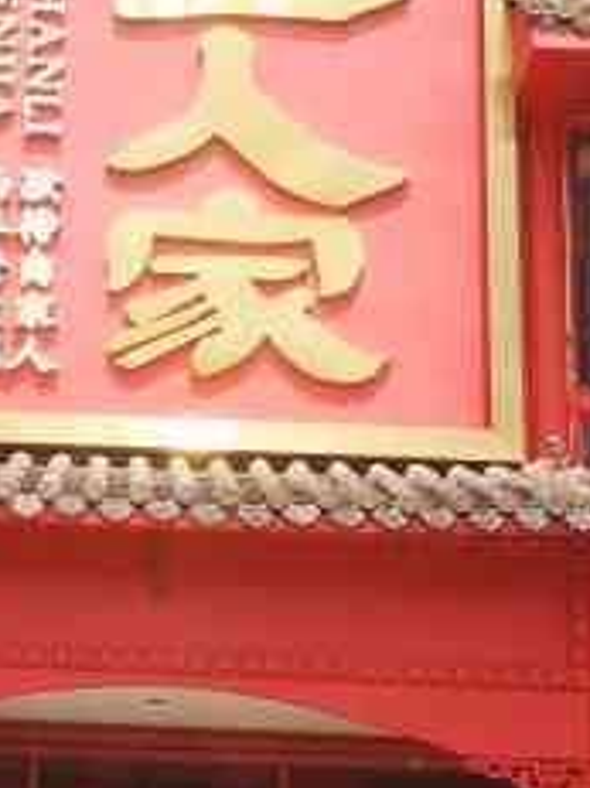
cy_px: 186
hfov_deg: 13.5
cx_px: 68
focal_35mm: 109
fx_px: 2479
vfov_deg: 17.9
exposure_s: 1/2000
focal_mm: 3.95
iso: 50
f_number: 1.8
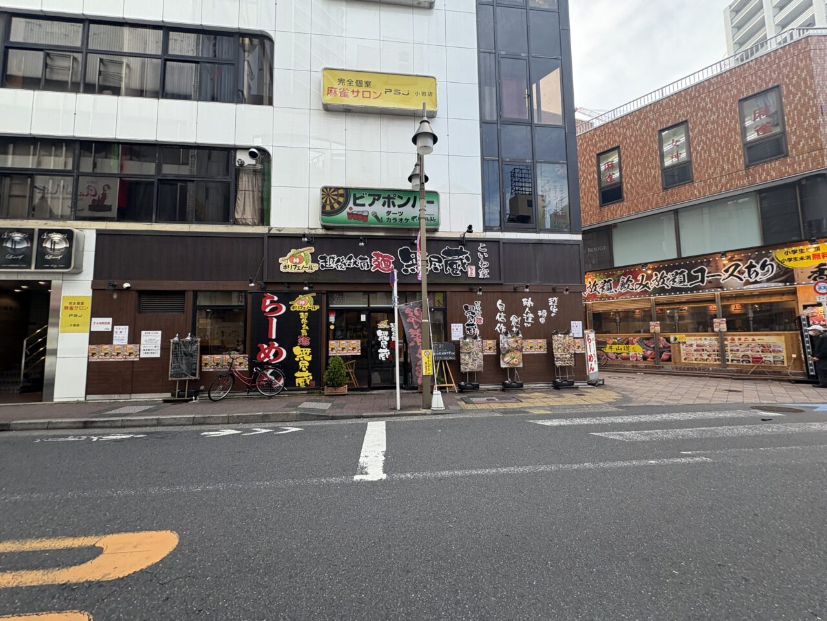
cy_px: 310
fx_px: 334
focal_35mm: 14
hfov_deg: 102.1
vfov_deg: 85.7
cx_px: 414
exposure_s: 1/99
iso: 50
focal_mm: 2.22
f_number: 2.2
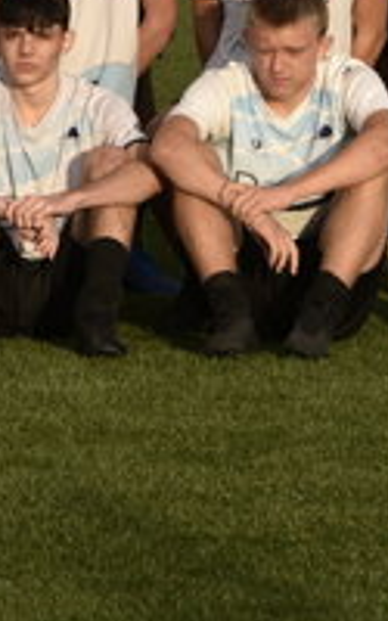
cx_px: -341
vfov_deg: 5.0
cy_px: -123
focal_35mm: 418
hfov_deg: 3.1
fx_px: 7072
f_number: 6.3
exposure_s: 1/320
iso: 125
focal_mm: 90
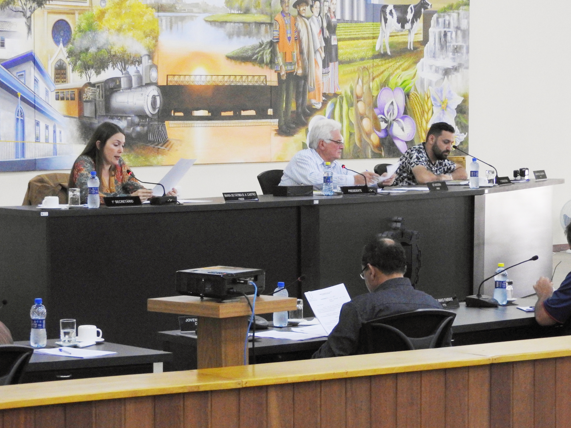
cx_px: 283
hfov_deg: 15.2
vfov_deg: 11.4
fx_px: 2145
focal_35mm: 130
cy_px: 215
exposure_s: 1/30
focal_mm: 22.4
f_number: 5
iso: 800
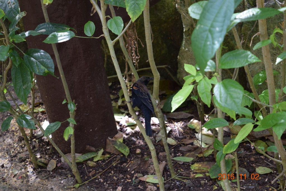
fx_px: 655
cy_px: 96
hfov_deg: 24.6
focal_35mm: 82
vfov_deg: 16.5
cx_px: 143
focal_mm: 55
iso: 400
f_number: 5.6
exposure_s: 1/125
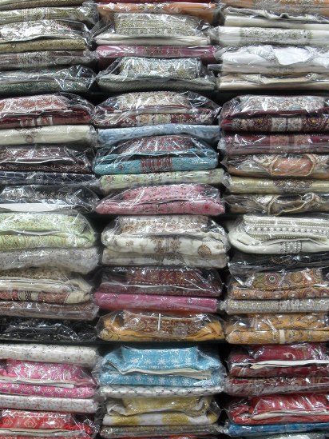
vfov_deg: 42.1
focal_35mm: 45
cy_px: 219
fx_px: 570
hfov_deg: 32.2
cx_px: 163
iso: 80
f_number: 2.8
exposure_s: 1/45
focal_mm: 6.3
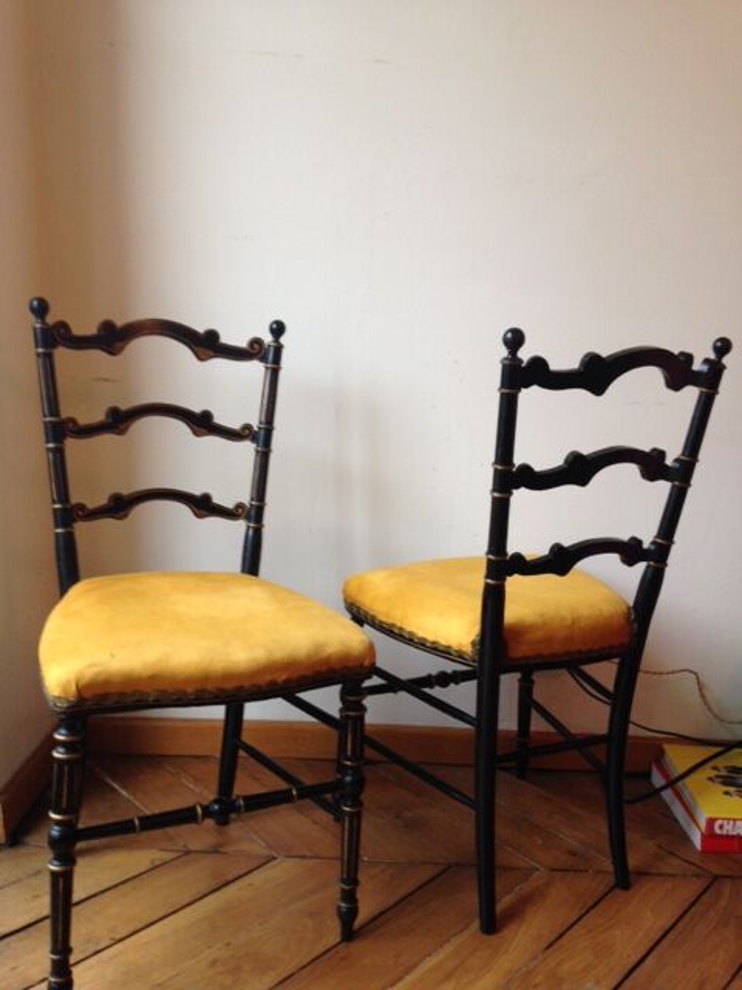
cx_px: 371
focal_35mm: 33
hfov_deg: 42.9
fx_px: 943
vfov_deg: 55.4
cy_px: 495
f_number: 2.4
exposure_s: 1/20
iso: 80
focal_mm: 4.12
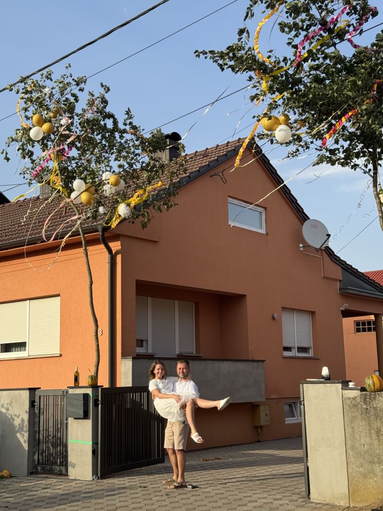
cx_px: 192
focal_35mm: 48
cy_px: 256
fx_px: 708
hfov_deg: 30.3
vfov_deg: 39.7
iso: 64
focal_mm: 6.76
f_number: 1.78
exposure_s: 1/1923
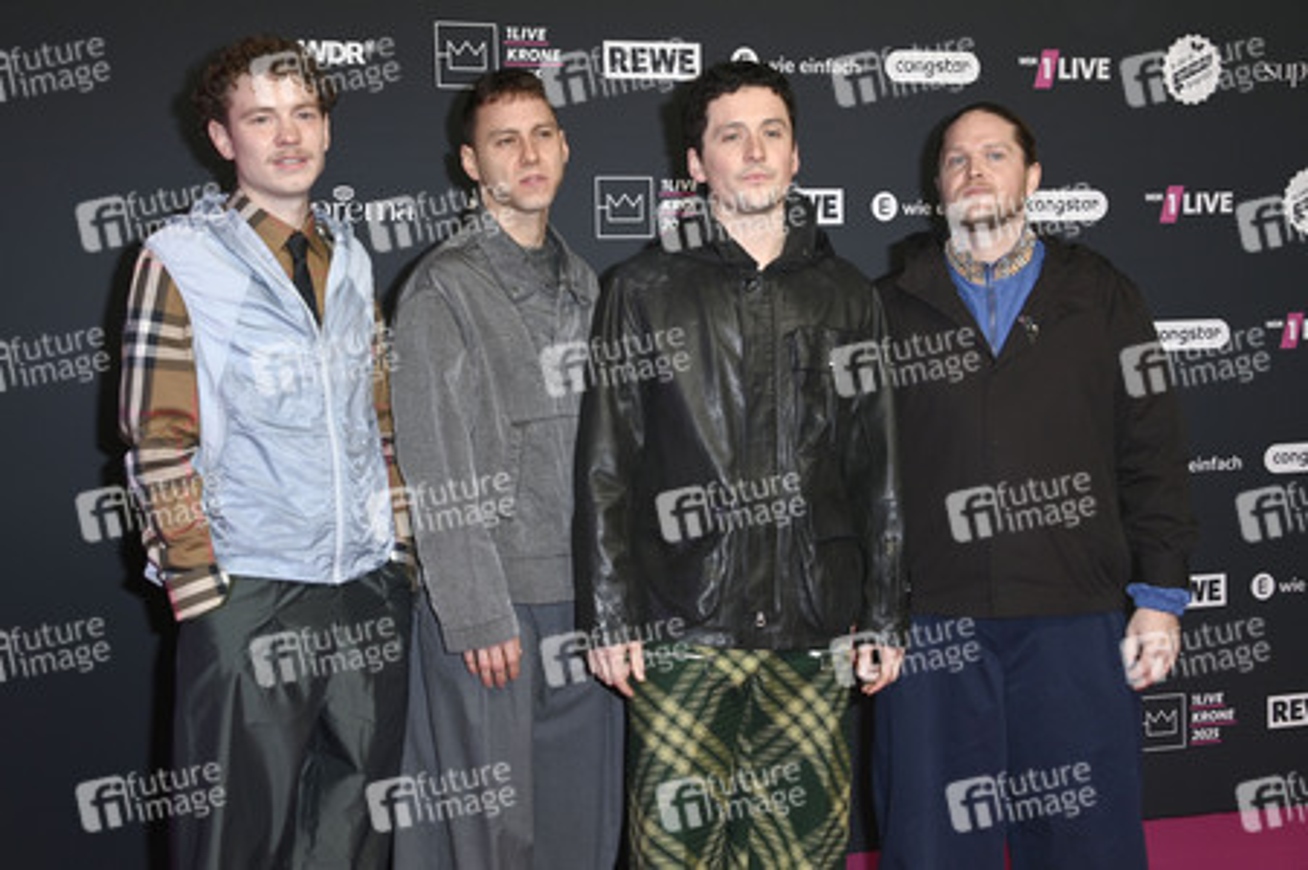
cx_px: 654
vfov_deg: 27.0
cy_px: 435
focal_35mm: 50
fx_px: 1815
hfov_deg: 39.6
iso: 500
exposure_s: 1/250
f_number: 5.6
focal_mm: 50
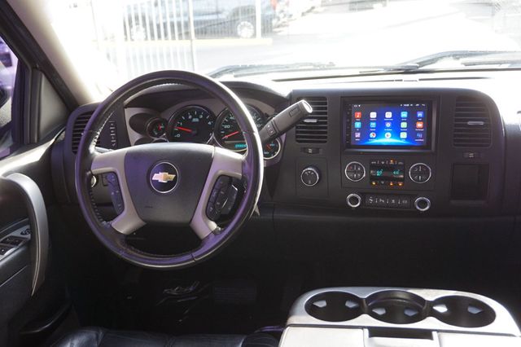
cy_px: 174
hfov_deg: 55.1
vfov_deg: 38.3
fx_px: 499
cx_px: 260
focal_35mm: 34
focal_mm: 23
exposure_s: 1/60
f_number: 4.5
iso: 400
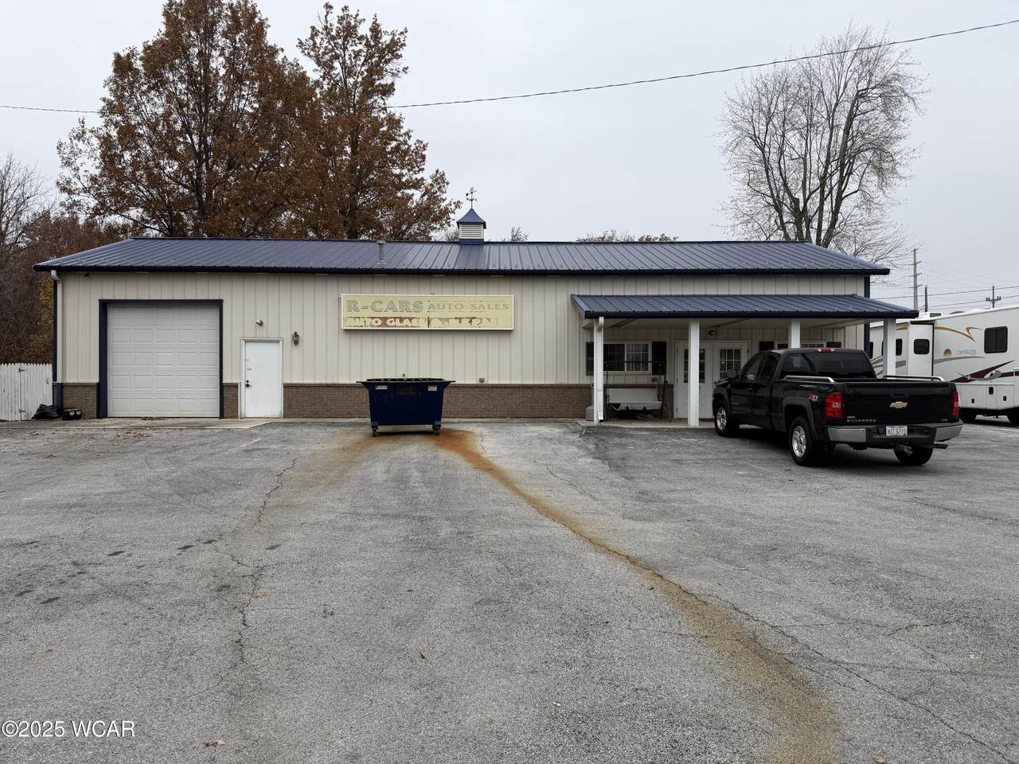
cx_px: 510
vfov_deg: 56.8
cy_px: 382
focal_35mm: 24
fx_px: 706
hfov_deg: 71.6
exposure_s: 1/920
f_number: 1.78
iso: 80
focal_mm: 6.76
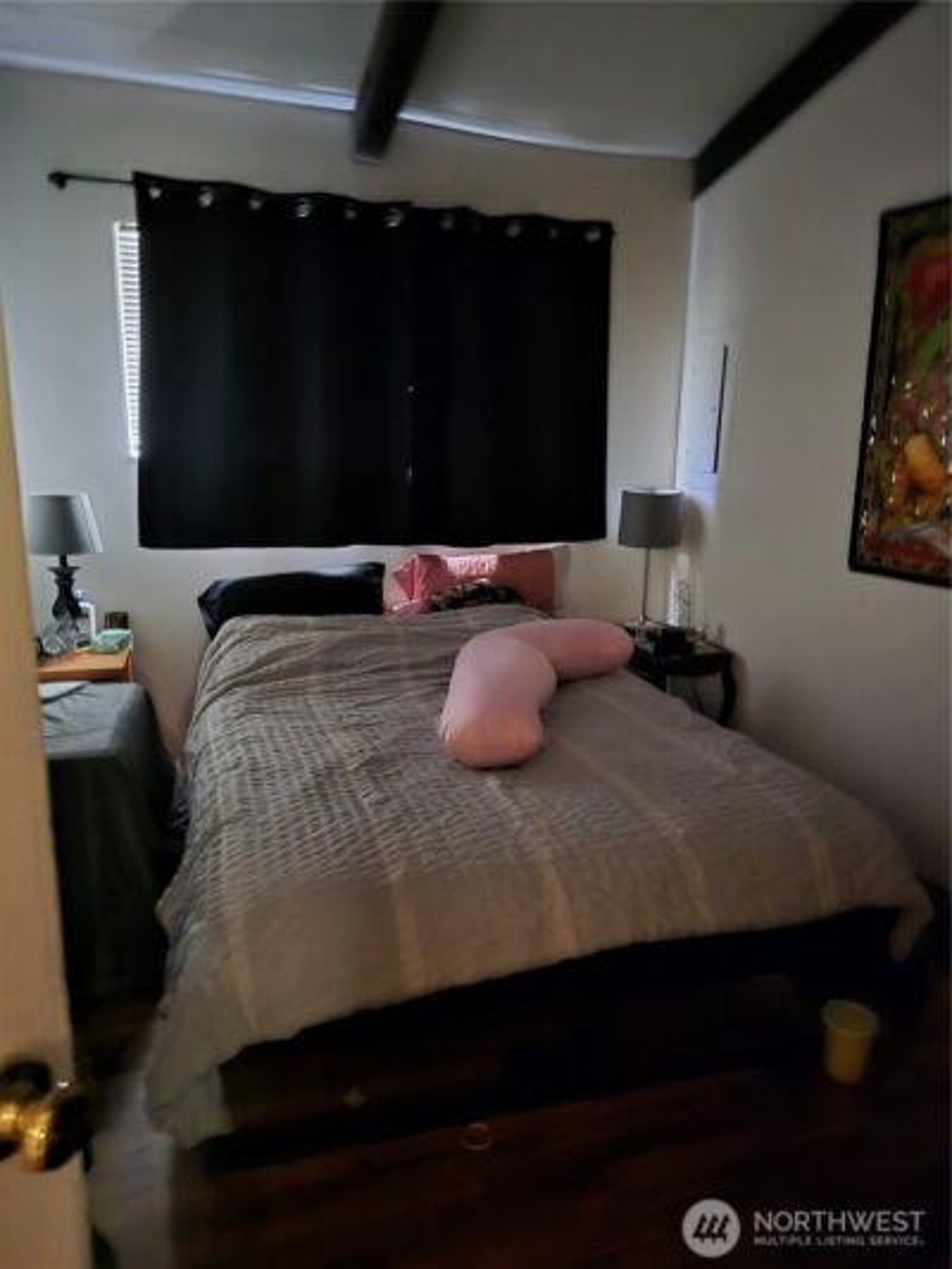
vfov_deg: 73.9
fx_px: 843
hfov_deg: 58.9
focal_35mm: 23
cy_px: 634
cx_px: 476
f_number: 1.7
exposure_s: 1/8.59
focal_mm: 6.3
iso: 3200
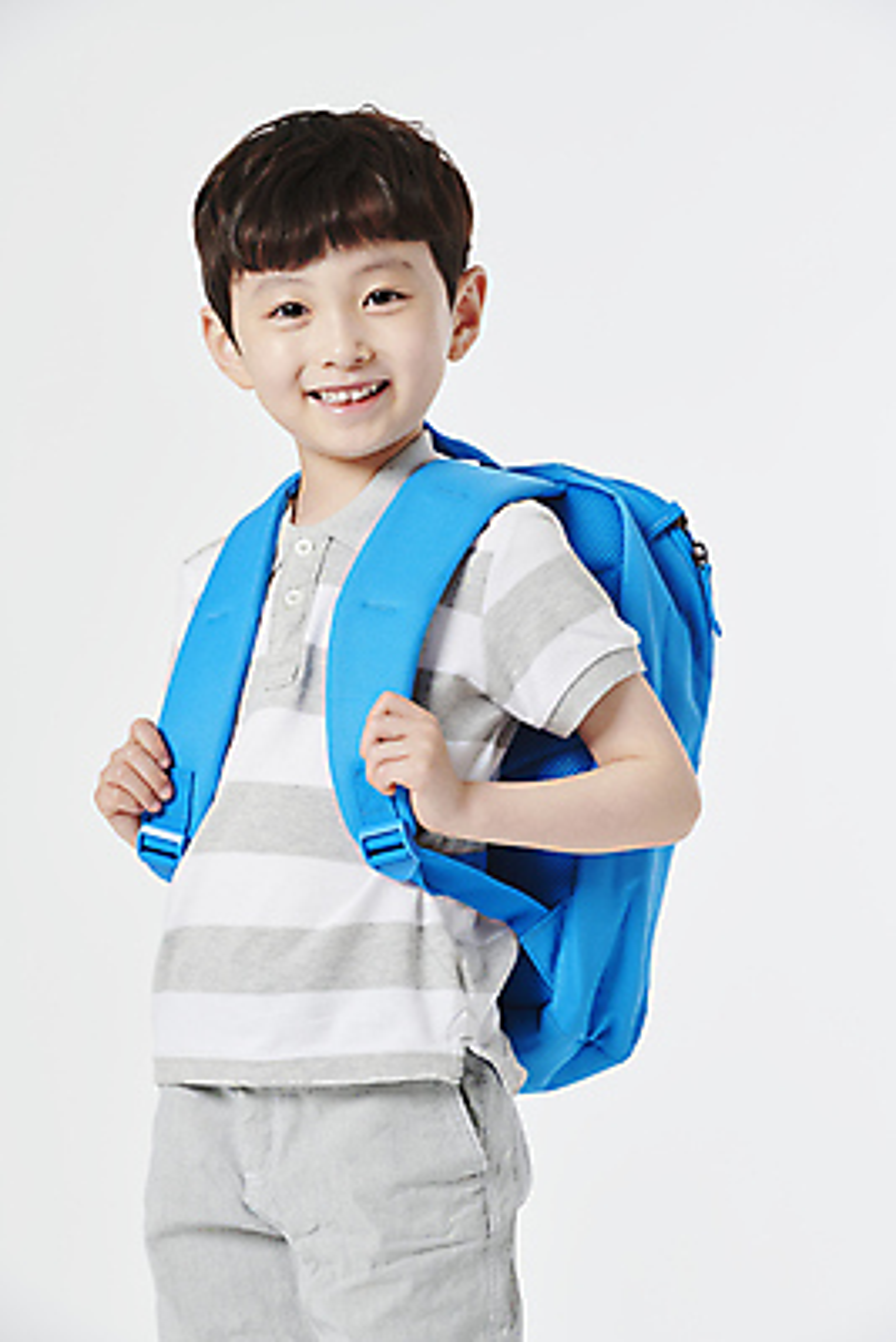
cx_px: 448
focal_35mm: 145
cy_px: 671
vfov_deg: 14.1
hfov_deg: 9.5
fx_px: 5408
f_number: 11
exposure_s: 1/125
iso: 100
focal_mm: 145
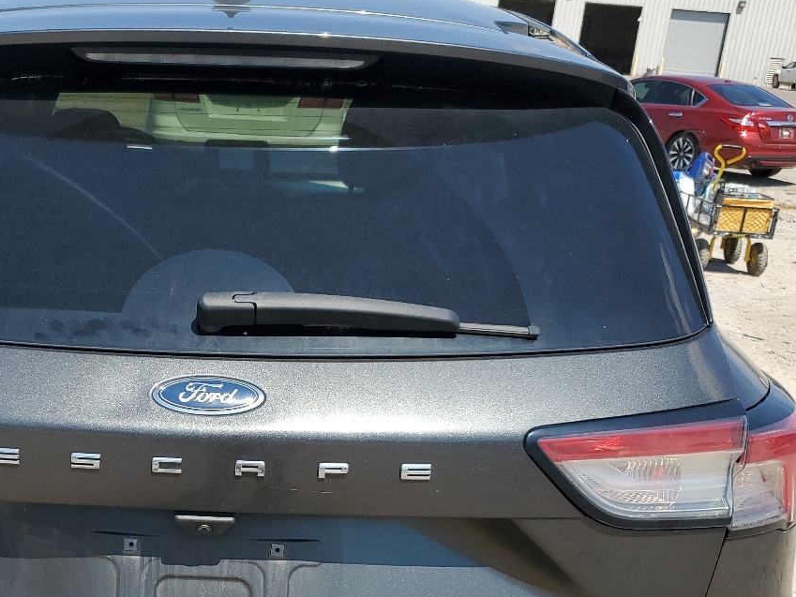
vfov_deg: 29.2
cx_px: 197
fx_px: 1127
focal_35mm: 49
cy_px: 445
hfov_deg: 37.9
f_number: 1.5
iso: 50
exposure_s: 1/2500
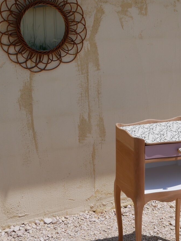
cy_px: 115
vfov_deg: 33.2
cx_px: 104
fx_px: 404
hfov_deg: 25.2
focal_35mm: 58
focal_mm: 20
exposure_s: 1/1600
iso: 200
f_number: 6.3
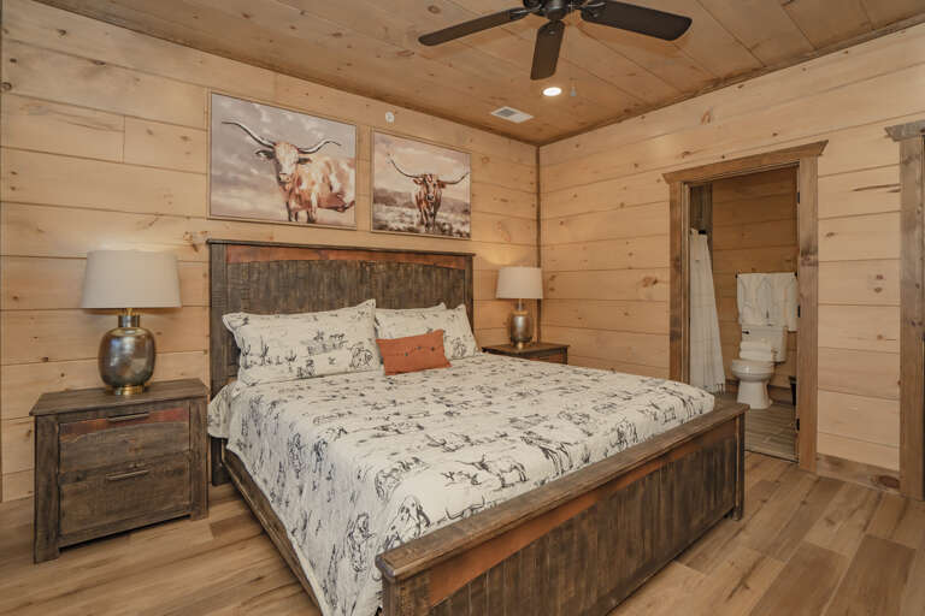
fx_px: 411
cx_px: 462
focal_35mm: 16
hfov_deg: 96.7
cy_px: 308
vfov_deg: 73.7
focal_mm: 16
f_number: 7.1
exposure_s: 1/125
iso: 1000
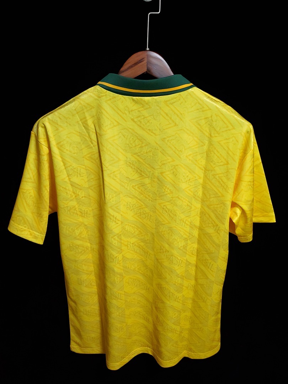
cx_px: 144
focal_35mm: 26
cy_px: 192
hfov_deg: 53.1
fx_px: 288
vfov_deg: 67.3
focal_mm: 4.3
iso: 200
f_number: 1.5
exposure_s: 1/15
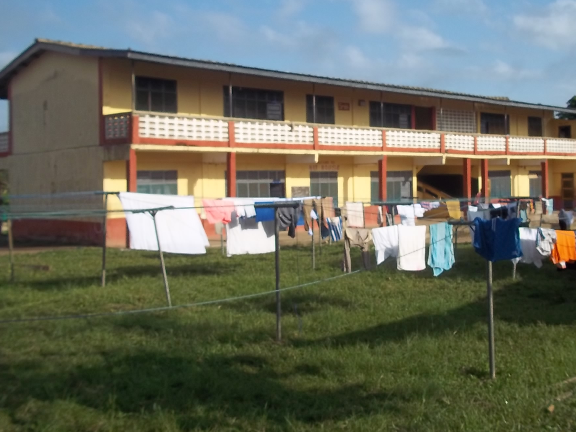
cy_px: 189
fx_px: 699
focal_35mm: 42
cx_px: 302
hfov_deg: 44.8
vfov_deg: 34.3
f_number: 8
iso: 80
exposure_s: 1/250
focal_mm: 6.5
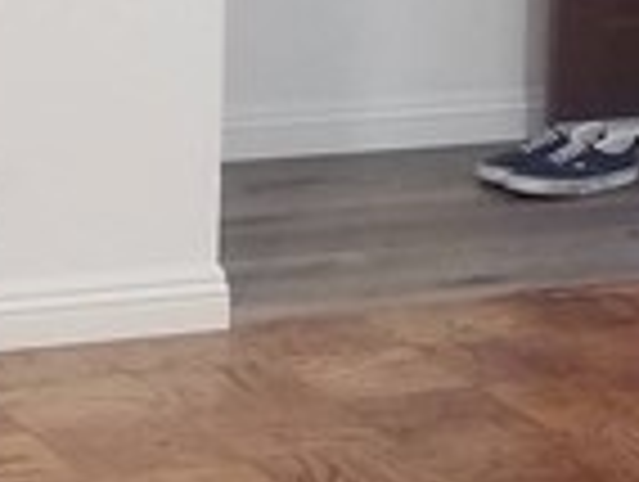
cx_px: 436
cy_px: 284
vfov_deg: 8.0
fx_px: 3458
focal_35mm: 187
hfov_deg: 10.5
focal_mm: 4.25
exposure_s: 1/30
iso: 160
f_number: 1.7
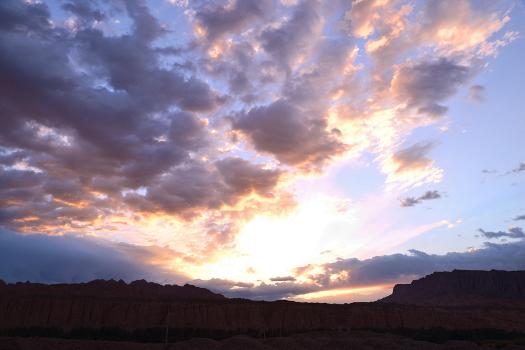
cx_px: 262
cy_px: 175
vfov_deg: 41.1
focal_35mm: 32
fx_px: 467
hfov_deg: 58.7
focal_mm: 32
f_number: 8
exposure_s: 1/125
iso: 200
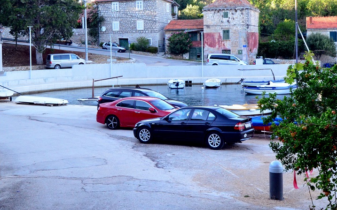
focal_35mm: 51
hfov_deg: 39.6
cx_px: 179
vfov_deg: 25.1
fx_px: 468
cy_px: 61
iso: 2000
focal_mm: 24
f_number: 14
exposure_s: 1/80
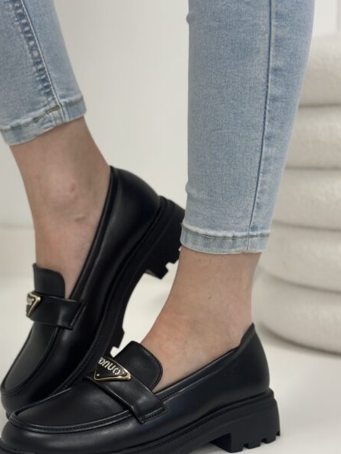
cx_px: 133
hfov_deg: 22.9
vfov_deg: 30.2
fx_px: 841
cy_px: 254
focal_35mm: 64
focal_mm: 6.86
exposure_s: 1/100
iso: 160
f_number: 1.78
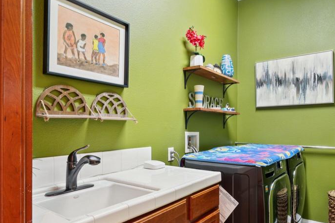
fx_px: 223
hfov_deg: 73.2
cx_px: 195
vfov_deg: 52.9
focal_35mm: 24
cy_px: 131
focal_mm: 16
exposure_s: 1/2.5
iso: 400
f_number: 8
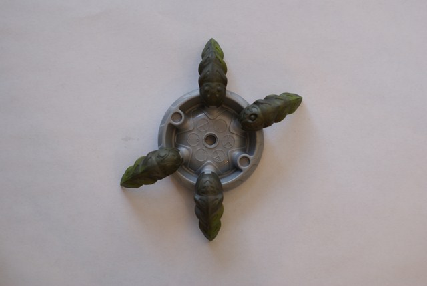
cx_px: 214
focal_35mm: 75
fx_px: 890
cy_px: 143
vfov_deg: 18.2
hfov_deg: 27.0
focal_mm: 50
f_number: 2.5
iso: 100
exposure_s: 1/100
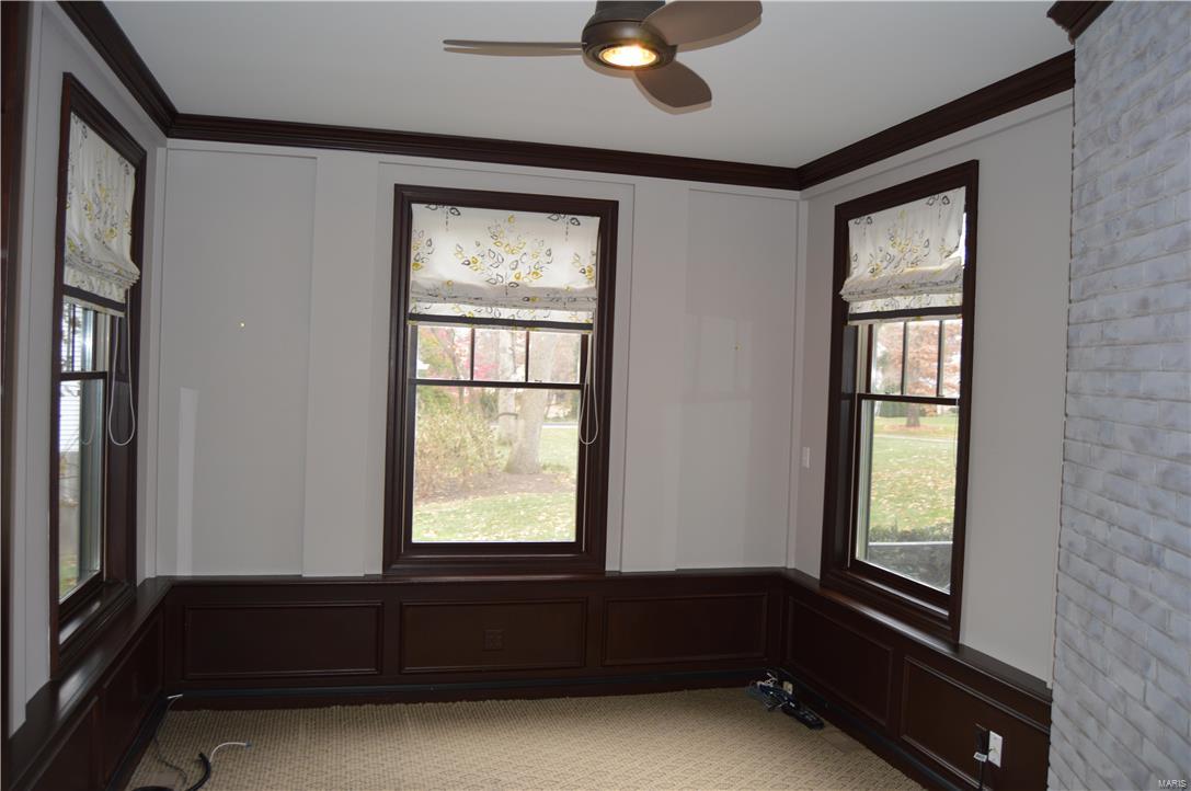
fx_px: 892
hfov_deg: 67.4
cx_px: 596
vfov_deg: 47.8
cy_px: 396
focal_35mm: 27
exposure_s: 1/60
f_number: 4
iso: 400
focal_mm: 18
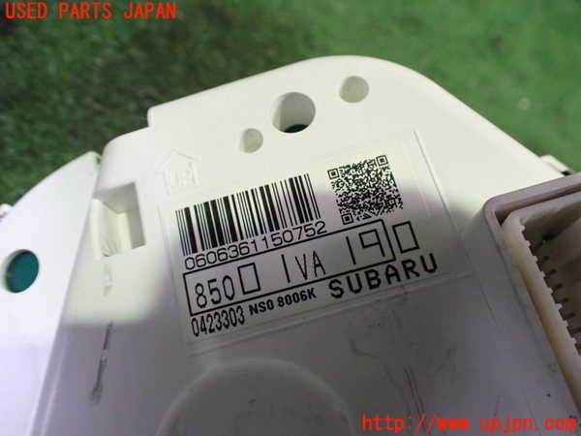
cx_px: 290
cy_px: 218
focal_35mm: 30
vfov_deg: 46.8
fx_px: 504
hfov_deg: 60.0
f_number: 2.3
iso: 800
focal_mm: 5.4
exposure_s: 1/50
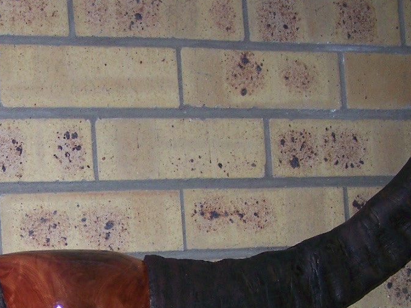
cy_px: 318
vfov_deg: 16.0
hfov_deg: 21.2
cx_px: 30
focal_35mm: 90
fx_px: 1069
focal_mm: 6.3
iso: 80
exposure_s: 1/60
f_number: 2.8
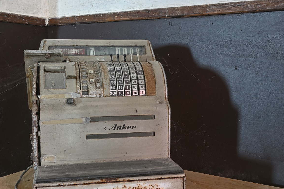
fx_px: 368
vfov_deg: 28.8
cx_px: 133
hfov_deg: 42.2
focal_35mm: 47
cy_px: 106
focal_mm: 33.5
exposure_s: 10
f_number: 14
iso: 200
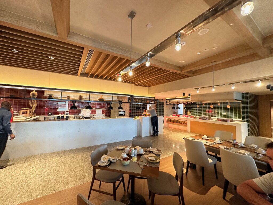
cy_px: 102
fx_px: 110
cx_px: 136
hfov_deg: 102.1
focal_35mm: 14
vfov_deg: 85.7
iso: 200
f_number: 2.2
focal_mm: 2.22
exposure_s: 1/50
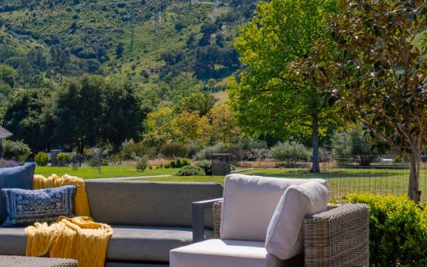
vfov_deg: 11.6
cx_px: -23
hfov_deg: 17.9
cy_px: 111
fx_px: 1315
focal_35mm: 113
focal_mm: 42
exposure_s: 1/200
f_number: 9
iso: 100
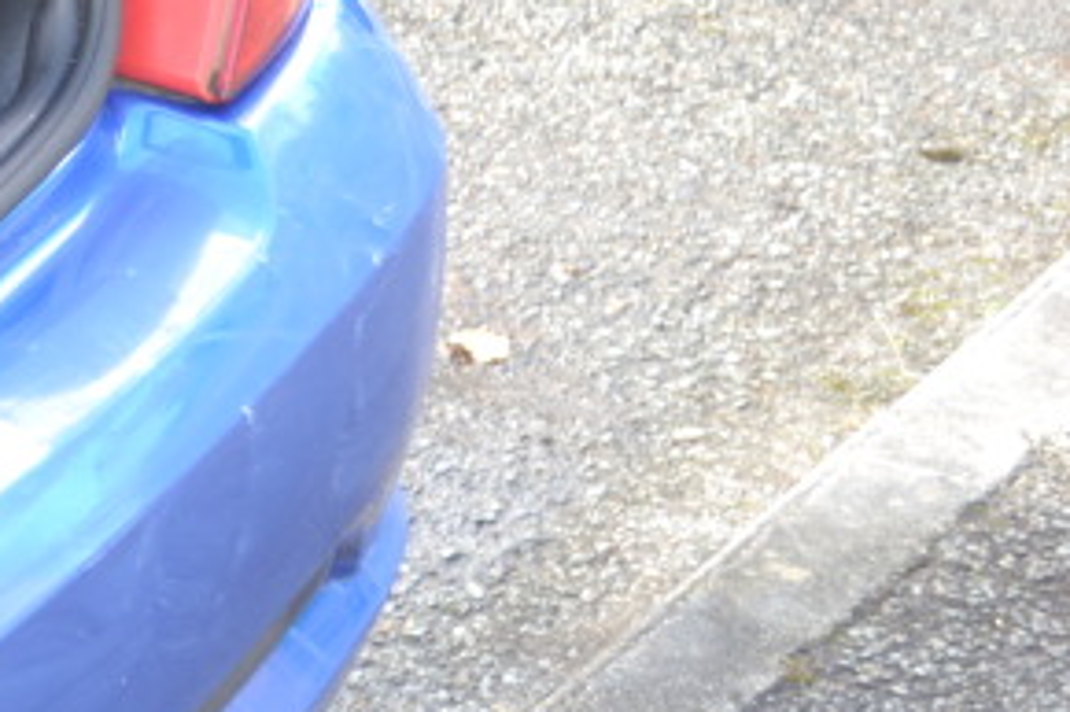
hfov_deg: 10.8
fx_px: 5347
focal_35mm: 180
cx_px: -751
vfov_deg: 7.5
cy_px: -402
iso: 160
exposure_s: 1/30
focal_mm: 34
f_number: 5
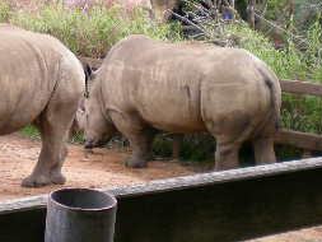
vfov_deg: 15.4
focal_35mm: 96
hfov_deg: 20.0
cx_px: 31
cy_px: 80
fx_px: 893
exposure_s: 1/126
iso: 113
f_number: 3.1
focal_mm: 6.3
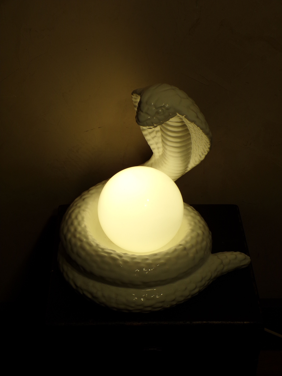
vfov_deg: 34.3
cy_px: 188
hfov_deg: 26.1
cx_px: 141
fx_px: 608
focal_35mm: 56
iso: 80
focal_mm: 10.1
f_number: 3.7
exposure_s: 1/110
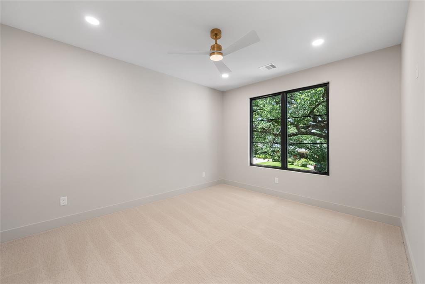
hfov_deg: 104.2
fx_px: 165
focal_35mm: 14
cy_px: 142
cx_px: 212
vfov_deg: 81.2
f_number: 8
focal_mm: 14
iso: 800
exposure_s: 1/10
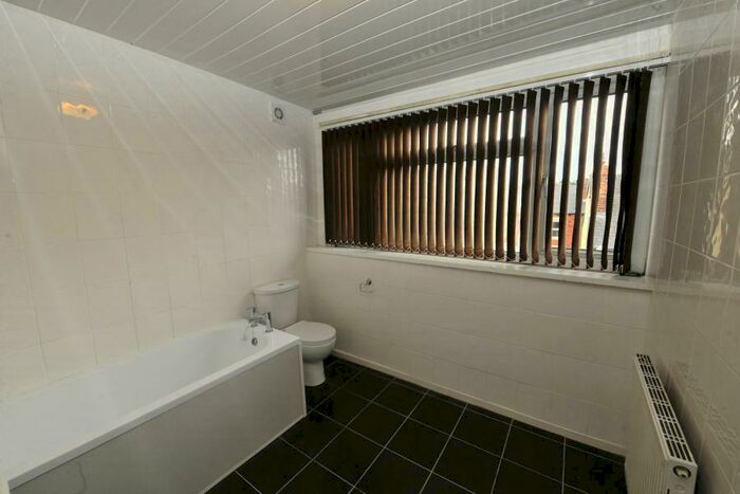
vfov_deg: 81.2
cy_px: 247
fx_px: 288
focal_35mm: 14
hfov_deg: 104.2
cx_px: 370
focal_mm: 14
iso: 1250
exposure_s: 1/125
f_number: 11
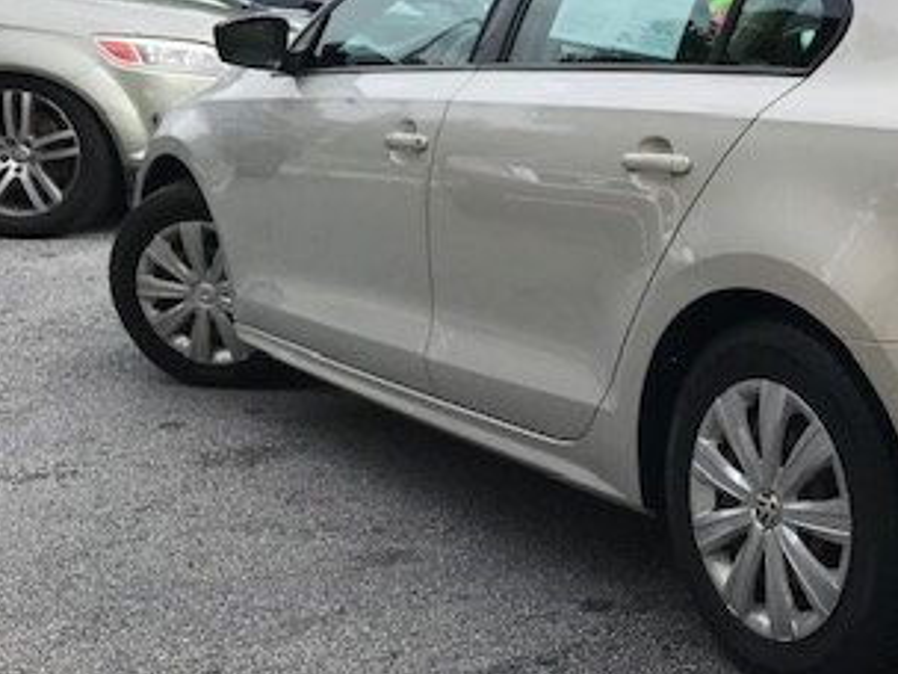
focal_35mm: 59
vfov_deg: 24.7
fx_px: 1531
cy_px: 231
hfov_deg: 30.1
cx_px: 925
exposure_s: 1/1709
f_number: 1.8
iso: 20
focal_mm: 3.99
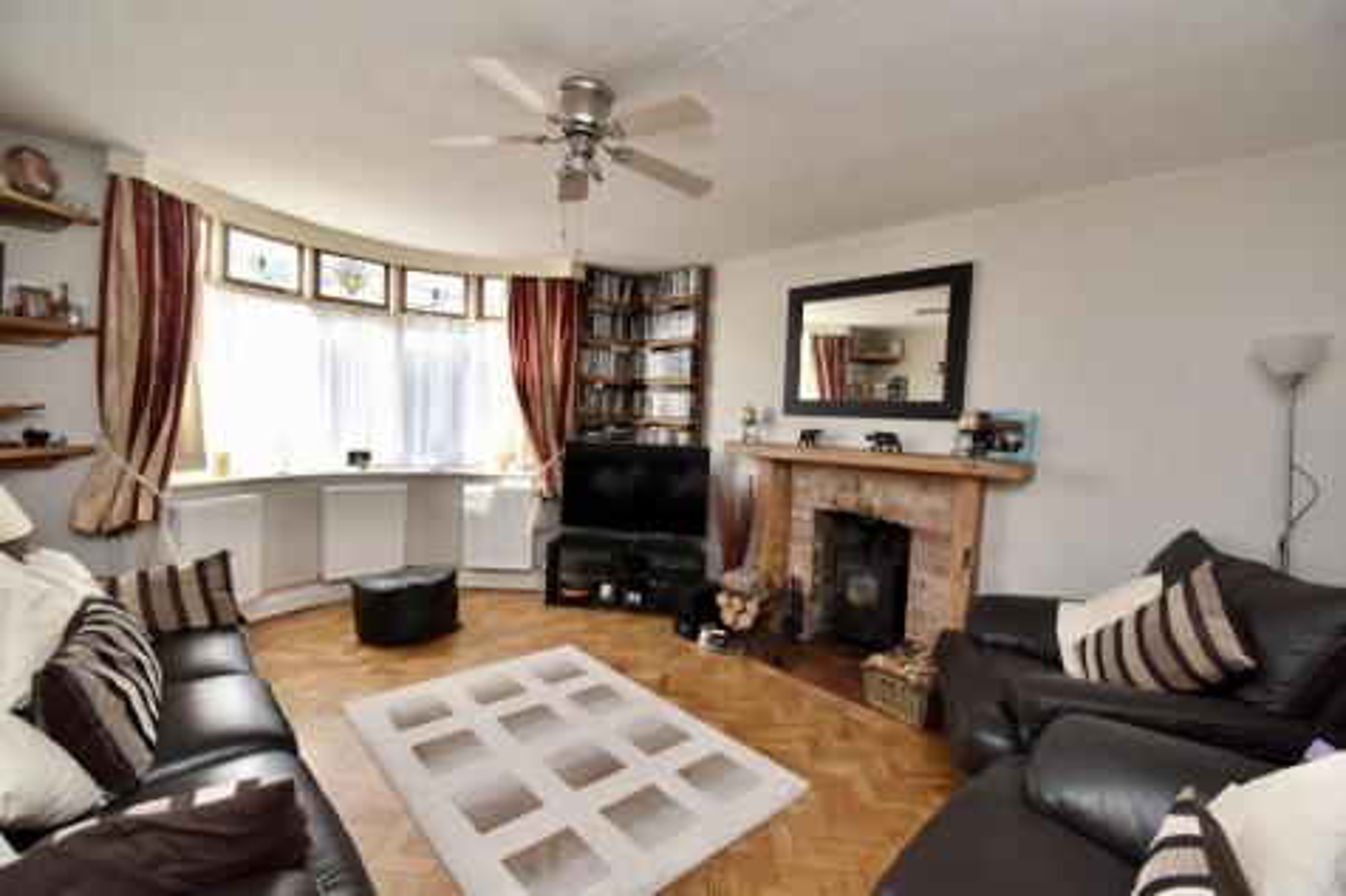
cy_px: 448
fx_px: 561
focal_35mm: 15
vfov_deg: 77.3
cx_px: 673
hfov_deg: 100.4
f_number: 7.1
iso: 800
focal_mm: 10
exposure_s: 1/80
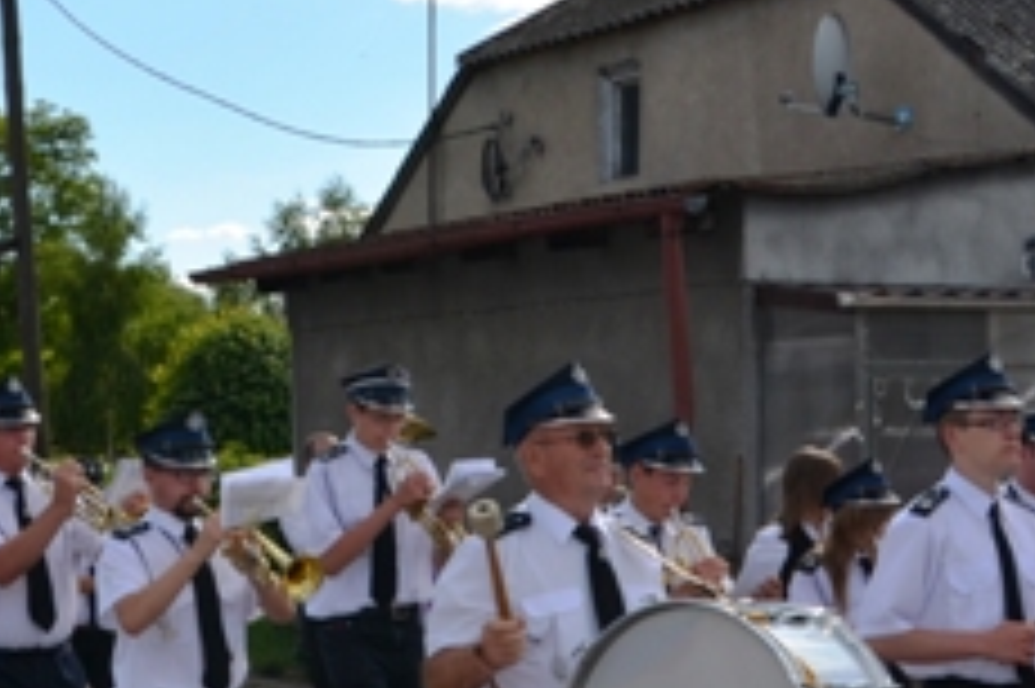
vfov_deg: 18.2
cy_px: 333
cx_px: 274
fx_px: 2155
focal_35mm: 75
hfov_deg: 26.7
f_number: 11
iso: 100
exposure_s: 1/200
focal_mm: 18
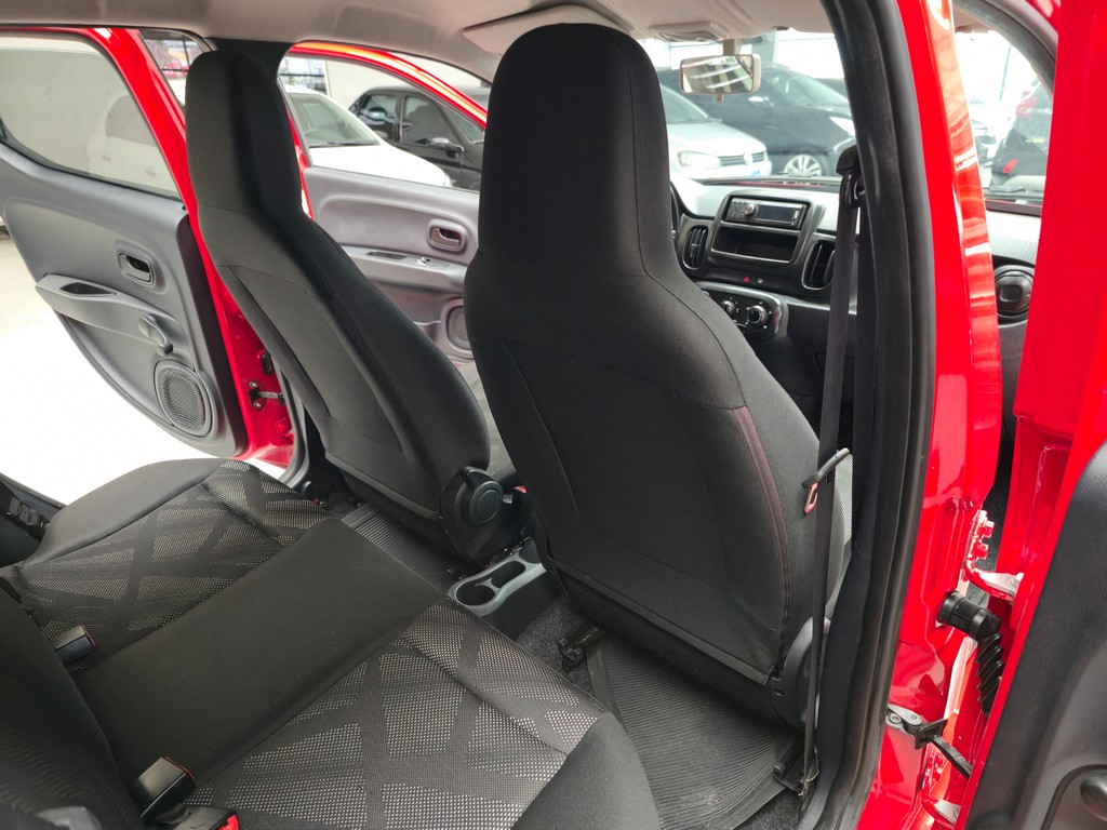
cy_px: 415
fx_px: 736
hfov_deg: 73.9
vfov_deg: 58.9
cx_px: 554
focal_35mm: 23
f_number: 1.7
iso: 250
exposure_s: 1/40
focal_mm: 6.3
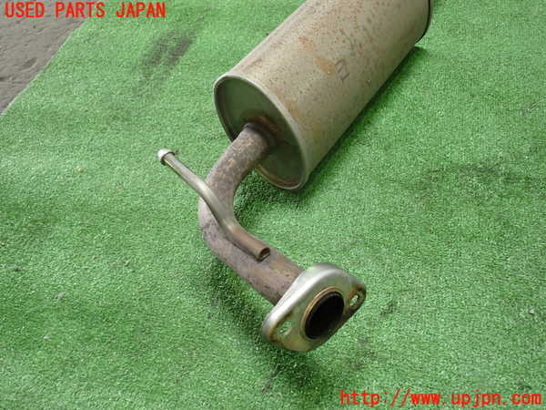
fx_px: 473
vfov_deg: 46.8
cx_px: 273
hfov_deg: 60.0
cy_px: 205
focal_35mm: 30
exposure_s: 1/40
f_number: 2.3
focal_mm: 5.4
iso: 200
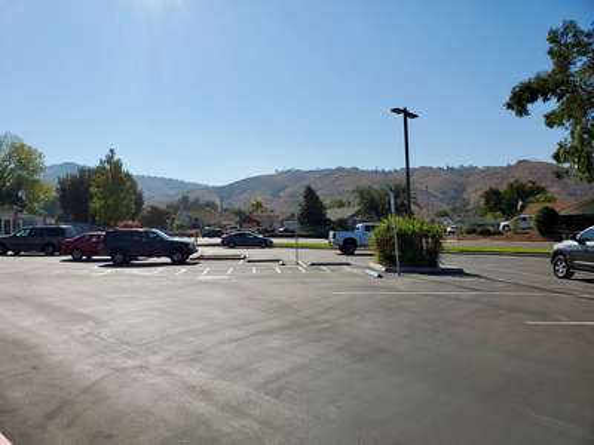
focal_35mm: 26
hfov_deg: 67.3
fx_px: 446
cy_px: 222
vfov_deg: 53.1
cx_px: 297
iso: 50
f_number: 2.4
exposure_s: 1/3143
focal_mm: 4.3
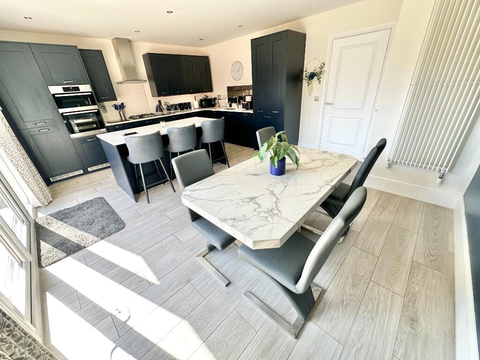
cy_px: 180
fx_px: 194
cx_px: 240
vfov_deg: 85.7
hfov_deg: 102.1
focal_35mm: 14
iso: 64
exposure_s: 1/99
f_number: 2.2
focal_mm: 2.22
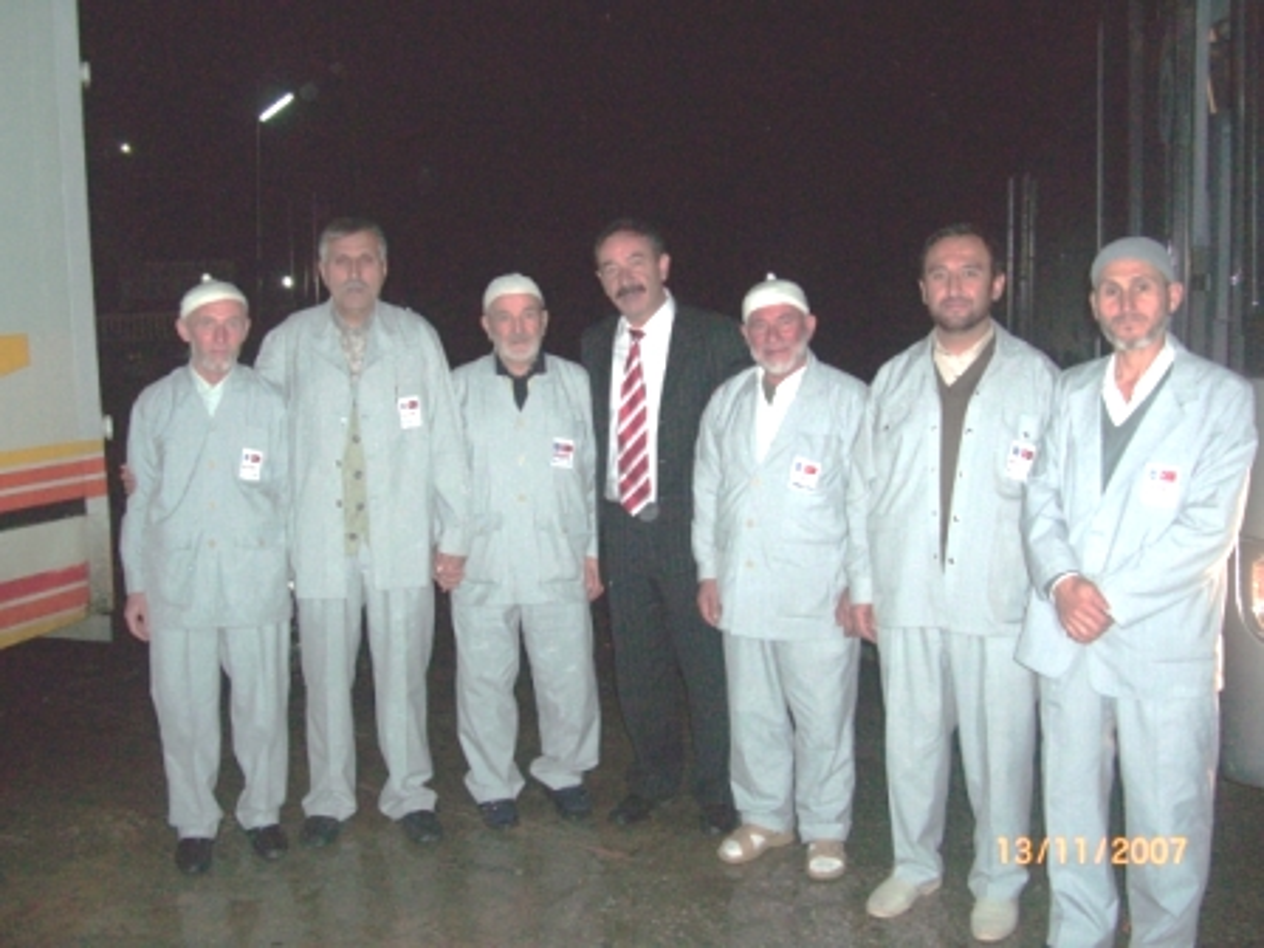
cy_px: 474
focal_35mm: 38
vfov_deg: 37.7
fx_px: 1388
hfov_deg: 49.0
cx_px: 632
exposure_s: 1/60
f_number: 2.8
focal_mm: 7.9
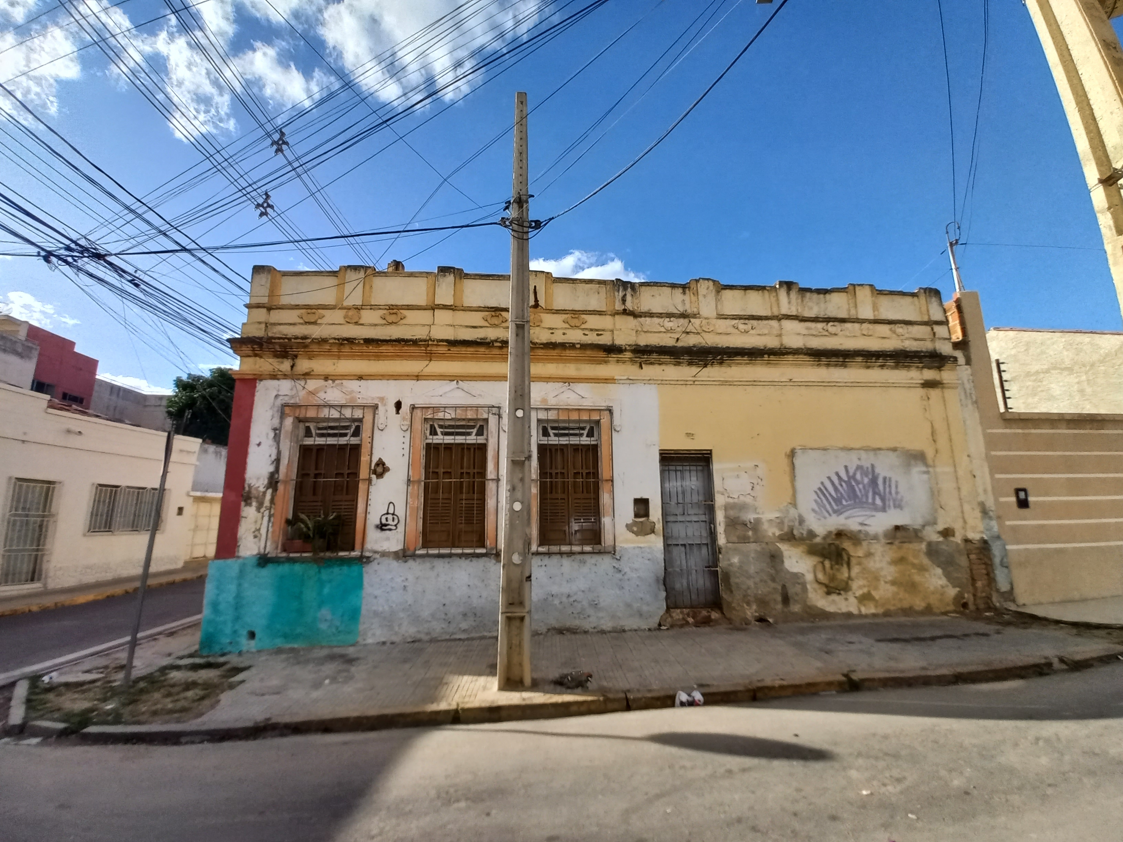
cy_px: 421
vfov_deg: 89.9
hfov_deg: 106.2
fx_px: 422
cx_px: 562
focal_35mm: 13
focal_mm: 1.42
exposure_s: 1/996
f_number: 2.2
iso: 40
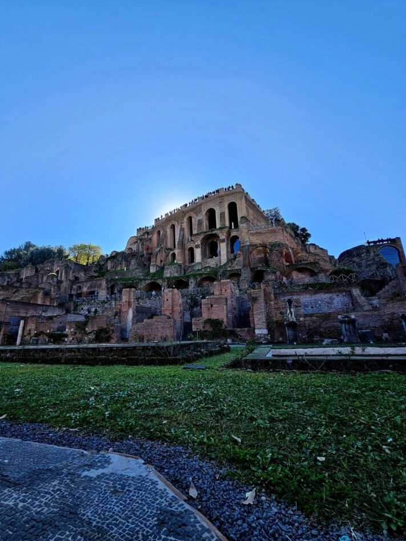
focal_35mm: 14
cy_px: 271
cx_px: 196
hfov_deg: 85.6
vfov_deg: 102.1
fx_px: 219
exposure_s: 1/1111
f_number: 2.2
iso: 50
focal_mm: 2.2
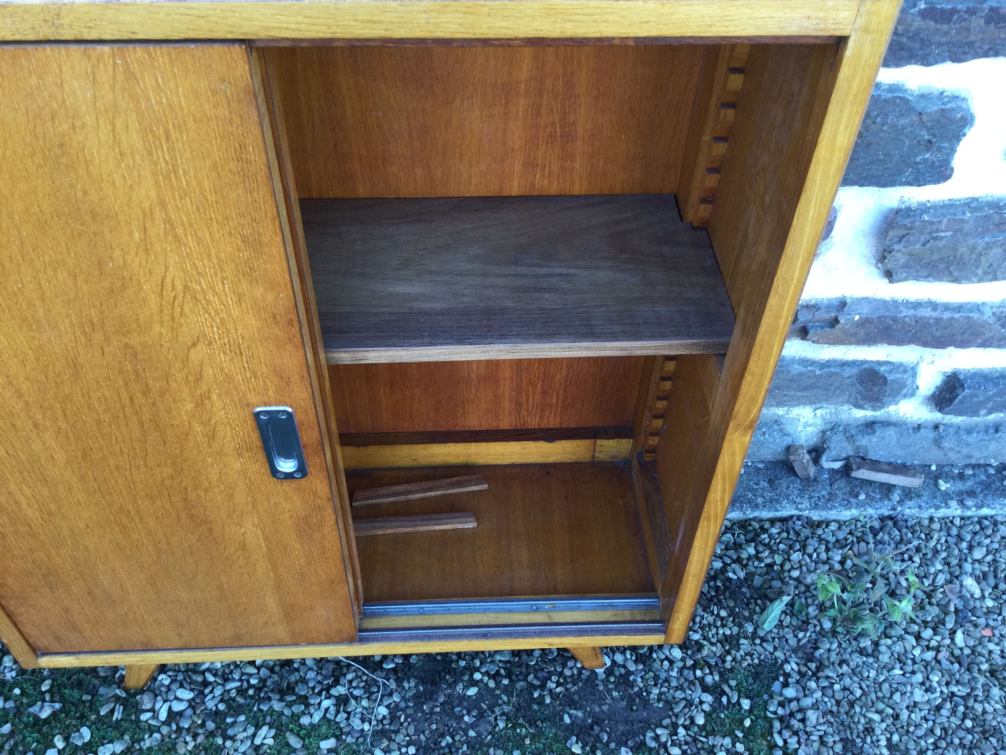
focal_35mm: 31
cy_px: 378
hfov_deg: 58.4
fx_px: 901
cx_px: 503
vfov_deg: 45.4
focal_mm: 3.3
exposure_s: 1/33
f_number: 2.4
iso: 25
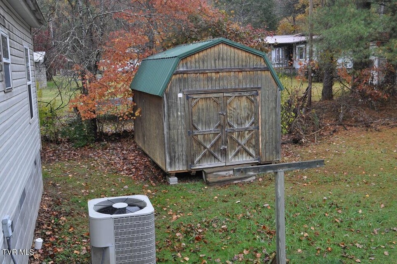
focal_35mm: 42
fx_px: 463
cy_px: 132
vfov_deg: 31.8
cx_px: 198
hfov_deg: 46.5
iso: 400
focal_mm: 28
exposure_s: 1/60
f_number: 4.5
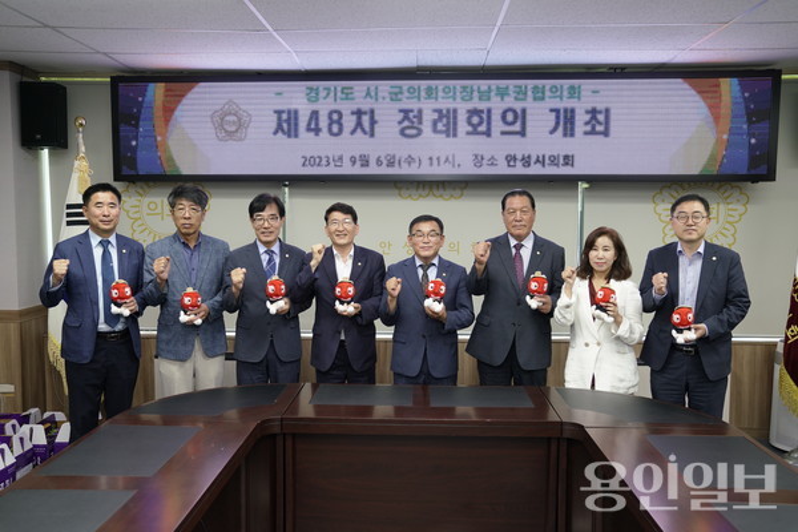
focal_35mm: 32
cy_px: 266
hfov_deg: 58.7
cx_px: 399
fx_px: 709
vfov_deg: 41.1
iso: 1600
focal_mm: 32
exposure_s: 1/160
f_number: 4
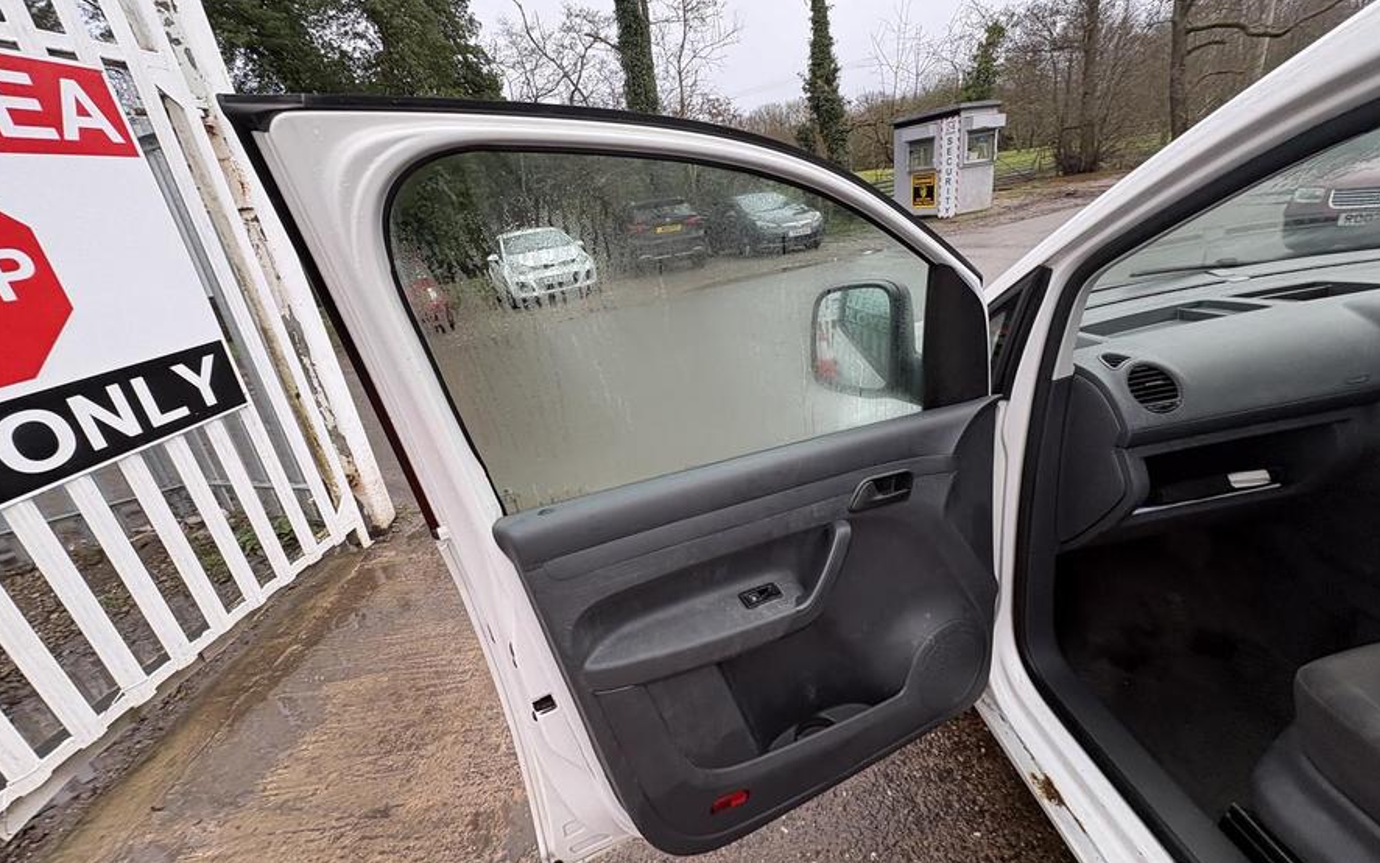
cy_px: 408
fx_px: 564
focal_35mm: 15
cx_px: 687
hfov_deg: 101.5
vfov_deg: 74.7
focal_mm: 2.22
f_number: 2.2
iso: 50
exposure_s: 1/140
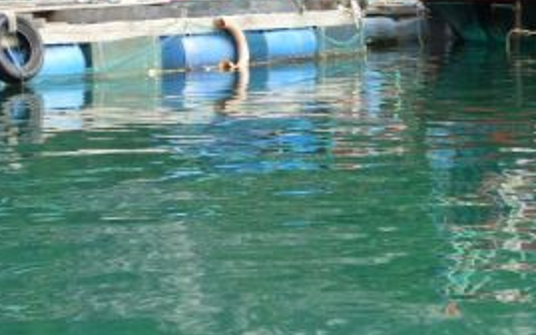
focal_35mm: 121
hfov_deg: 17.0
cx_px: 464
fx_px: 1767
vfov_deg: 10.6
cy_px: -71
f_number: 4
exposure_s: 1/125
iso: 160
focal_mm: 14.93
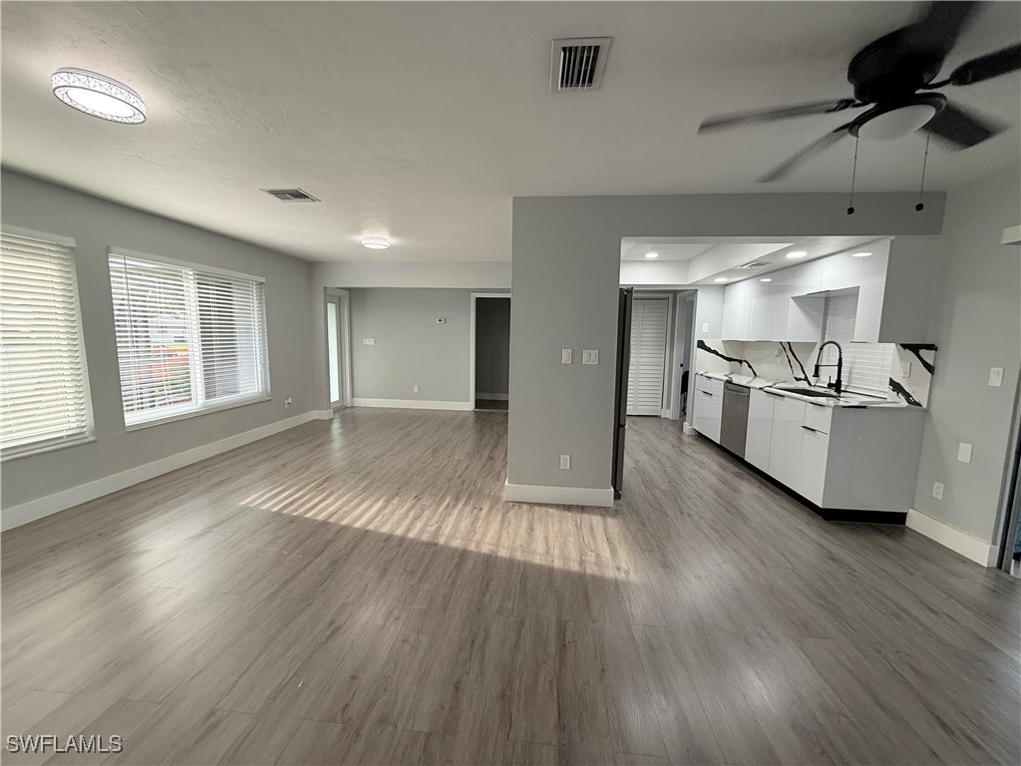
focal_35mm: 14
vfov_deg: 85.7
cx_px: 510
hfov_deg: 102.1
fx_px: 413
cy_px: 383
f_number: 2.2
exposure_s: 1/120
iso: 160
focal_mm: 2.22
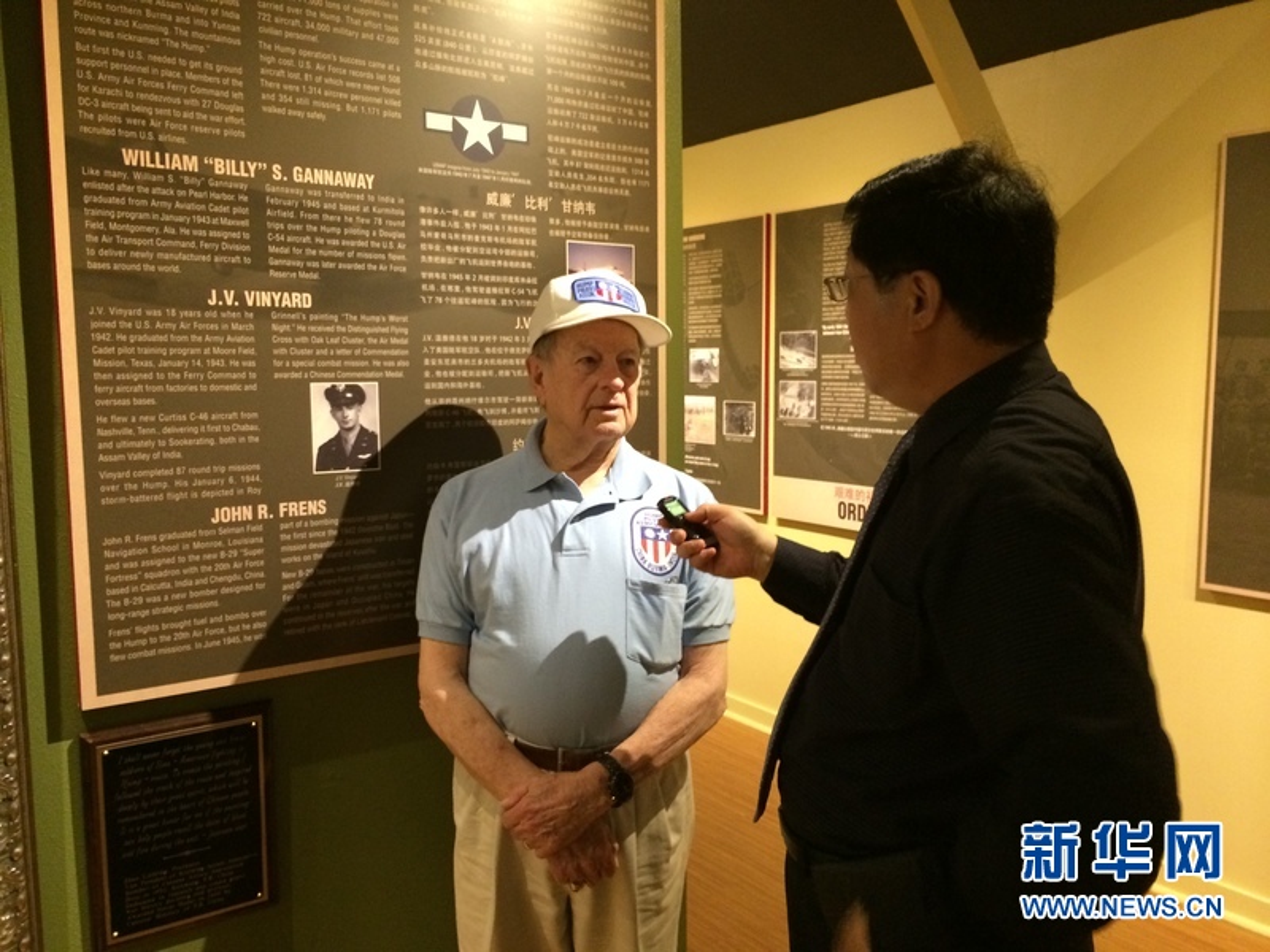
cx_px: 635
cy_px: 476
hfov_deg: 60.0
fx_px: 1101
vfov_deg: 46.8
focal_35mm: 30
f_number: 2.2
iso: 320
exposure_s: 1/20
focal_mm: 4.12
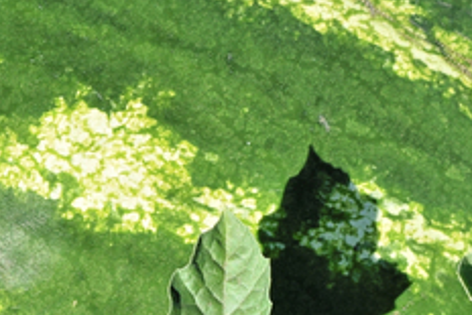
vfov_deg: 3.2
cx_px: 140
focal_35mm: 427
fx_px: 5596
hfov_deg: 4.8
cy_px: 79
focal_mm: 55
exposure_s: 1/320
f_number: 8
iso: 100
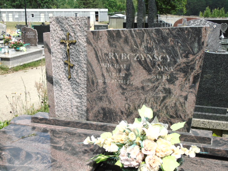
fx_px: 303
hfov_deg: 41.2
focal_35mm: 46
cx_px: 114
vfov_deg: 31.5
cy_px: 86
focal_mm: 8.2
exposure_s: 1/640
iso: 80
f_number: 4.1
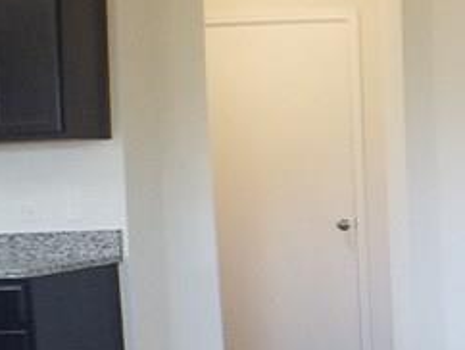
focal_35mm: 110
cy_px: 262
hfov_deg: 15.7
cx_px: 790
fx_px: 1479
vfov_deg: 13.4
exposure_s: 1/60
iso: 160
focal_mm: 4.2
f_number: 1.7
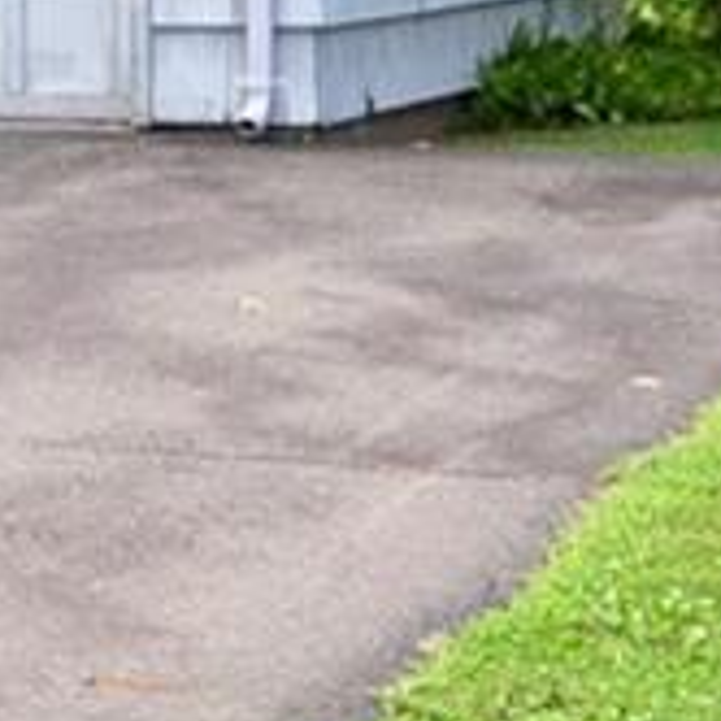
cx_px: -1294
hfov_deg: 9.3
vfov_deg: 10.3
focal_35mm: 157
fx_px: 3700
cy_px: -667
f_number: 7.1
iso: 640
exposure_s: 1/250
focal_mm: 20
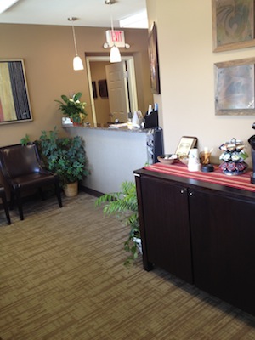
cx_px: 128
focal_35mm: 35
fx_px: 344
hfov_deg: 40.7
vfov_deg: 52.6
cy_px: 170
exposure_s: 1/20
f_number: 2.4
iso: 50
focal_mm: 4.28
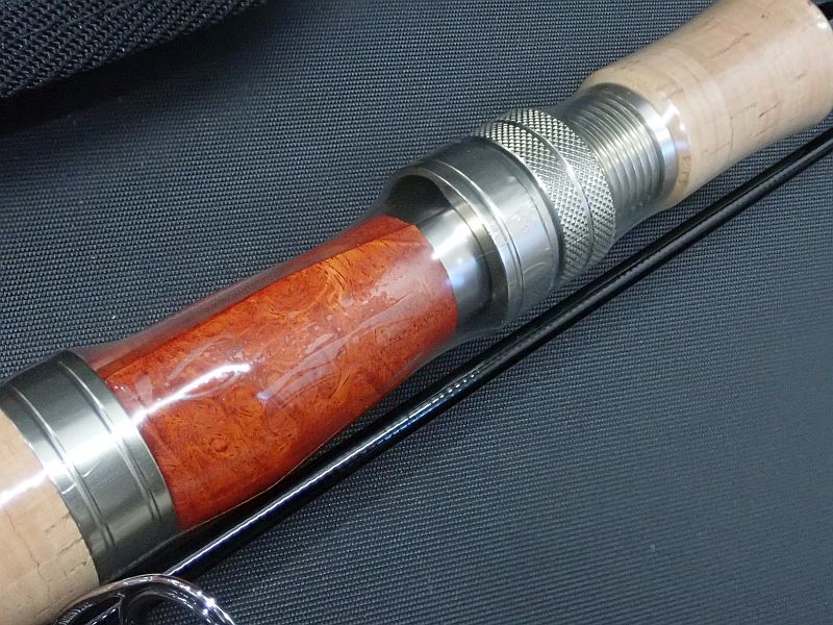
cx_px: 416
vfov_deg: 33.6
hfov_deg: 43.9
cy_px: 312
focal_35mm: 43
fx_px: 1035
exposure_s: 1/40
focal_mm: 7.86
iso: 1600
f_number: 4
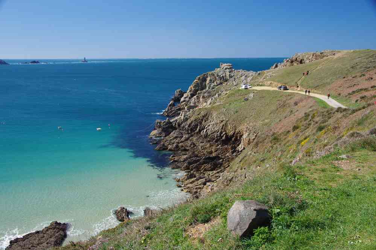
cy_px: 125
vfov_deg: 33.1
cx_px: 188
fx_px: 421
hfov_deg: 48.1
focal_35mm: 40
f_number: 11
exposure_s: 1/50
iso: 200
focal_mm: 26.9
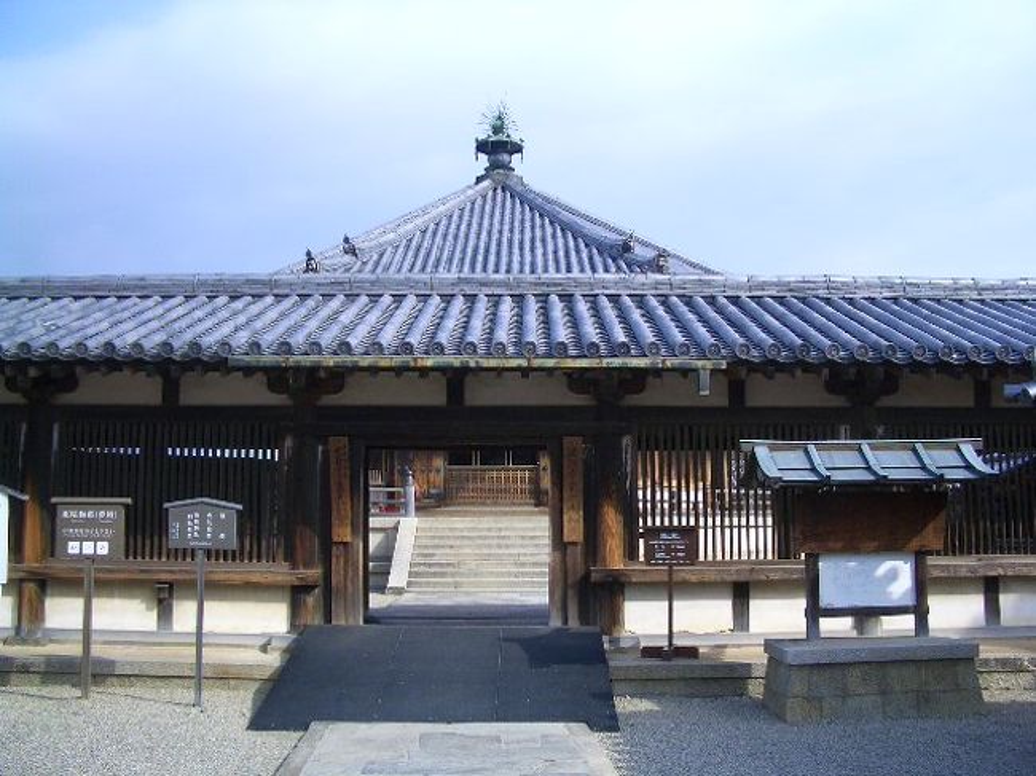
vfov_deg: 40.7
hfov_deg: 52.6
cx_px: 518
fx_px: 1047
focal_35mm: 35
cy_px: 388
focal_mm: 5.8
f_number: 4.3
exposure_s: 1/400
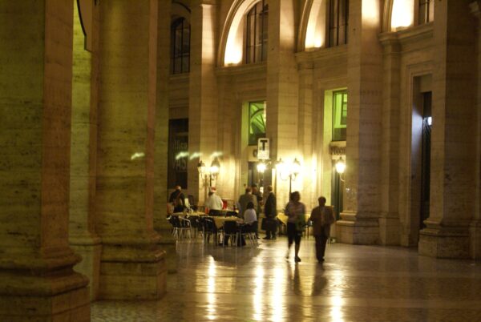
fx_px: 1405
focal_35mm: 105
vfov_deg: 13.1
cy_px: 161
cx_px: 240
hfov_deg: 19.4
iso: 800
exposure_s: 1/4
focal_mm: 70
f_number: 5.6
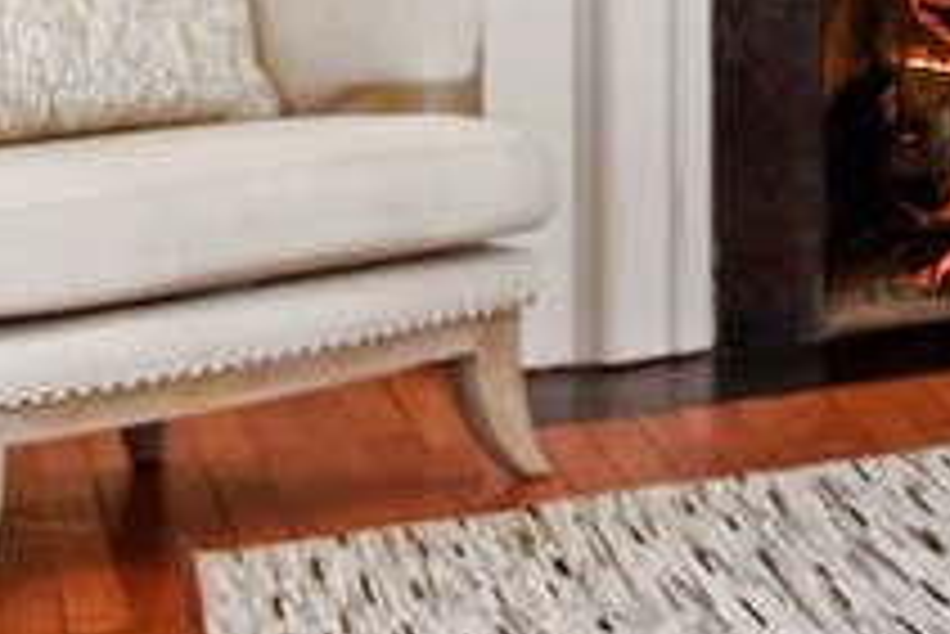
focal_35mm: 146
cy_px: -535
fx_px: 3855
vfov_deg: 9.0
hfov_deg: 8.9
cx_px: 3420
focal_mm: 19
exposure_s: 1/3
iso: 200
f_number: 8
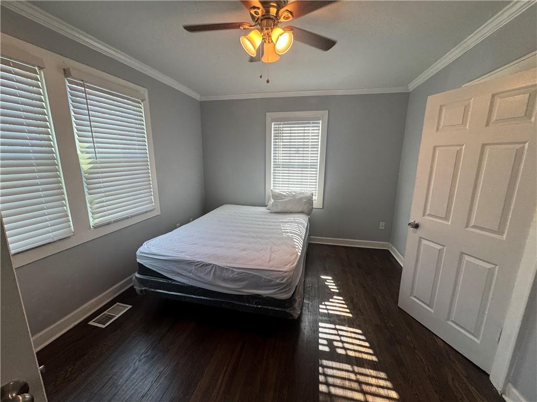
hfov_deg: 102.1
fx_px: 217
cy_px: 201
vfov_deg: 85.7
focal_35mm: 14
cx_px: 268
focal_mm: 2.22
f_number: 2.2
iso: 125
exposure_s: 1/120
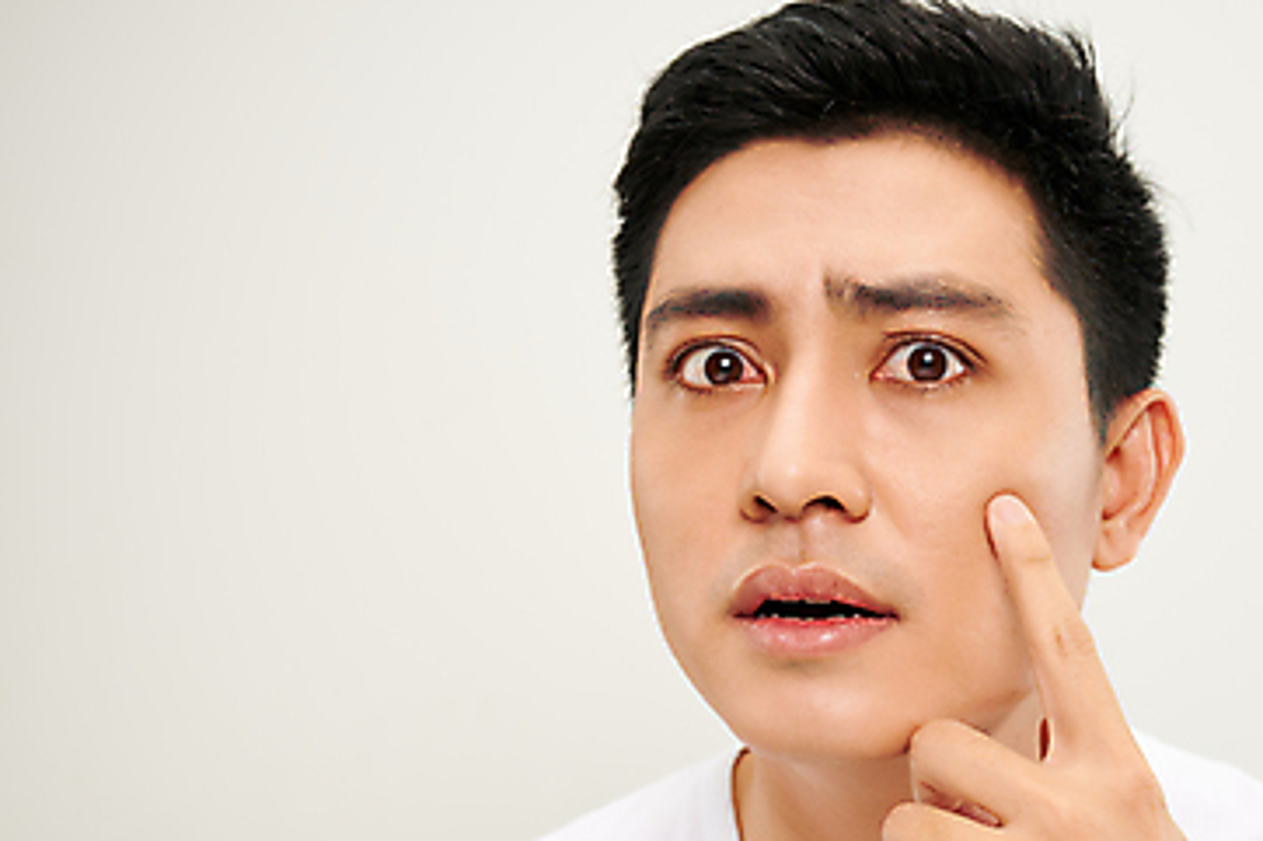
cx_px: 890
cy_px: 565
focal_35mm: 58
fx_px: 2034
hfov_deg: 34.0
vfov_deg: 23.2
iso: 100
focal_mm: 35
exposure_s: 1/160
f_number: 5.6
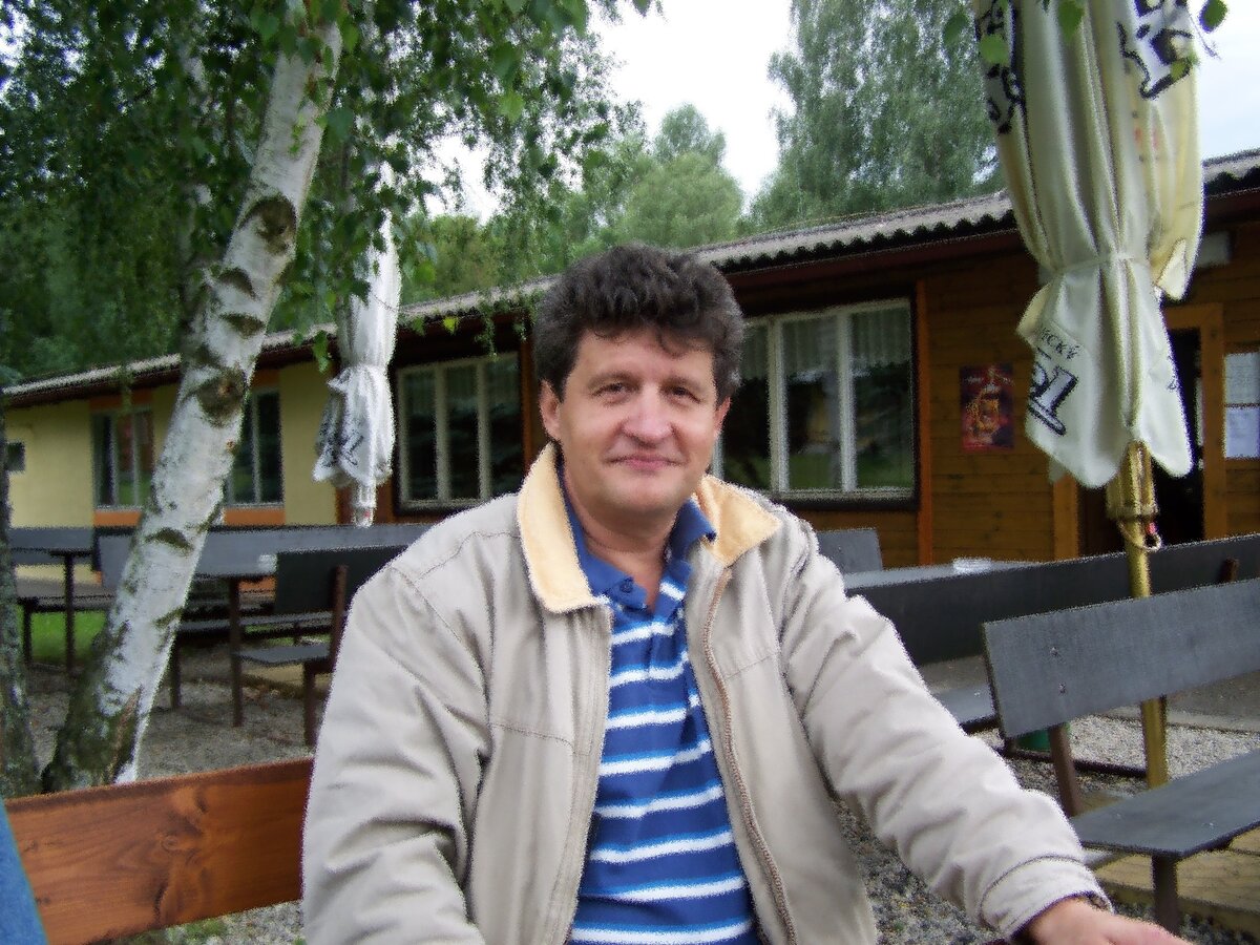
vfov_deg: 37.7
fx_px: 1383
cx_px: 630
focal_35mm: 38
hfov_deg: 49.0
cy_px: 472
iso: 64
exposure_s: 1/160
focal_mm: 6.3
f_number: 2.8
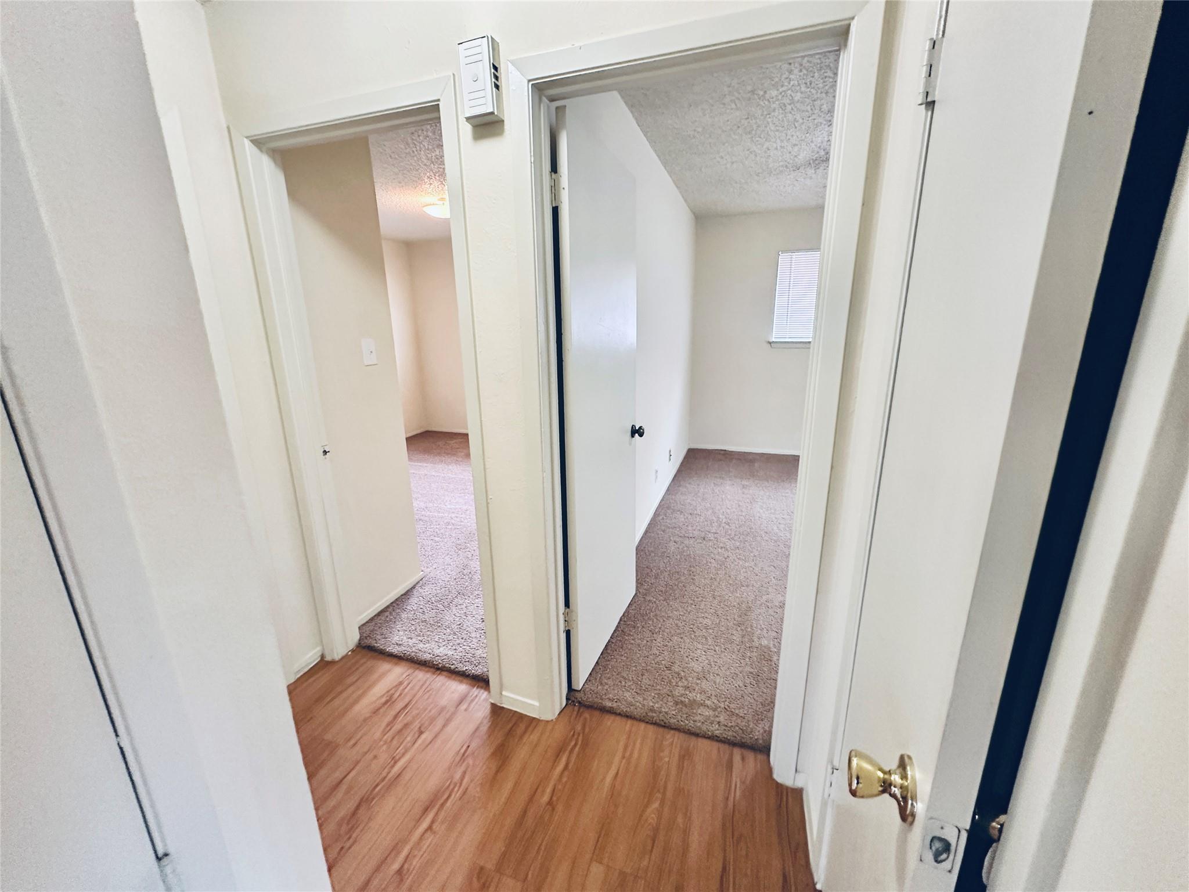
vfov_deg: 85.7
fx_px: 481
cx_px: 594
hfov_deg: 102.1
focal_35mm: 14
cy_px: 446
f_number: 2.2
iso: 250
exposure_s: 1/60
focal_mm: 2.22
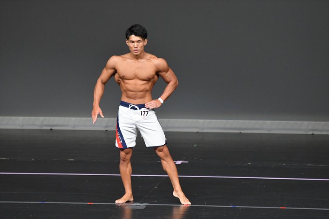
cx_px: 164
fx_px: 3151
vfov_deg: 4.0
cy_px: 110
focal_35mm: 345
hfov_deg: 6.0
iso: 4000
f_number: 5.6
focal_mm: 230
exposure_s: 1/400
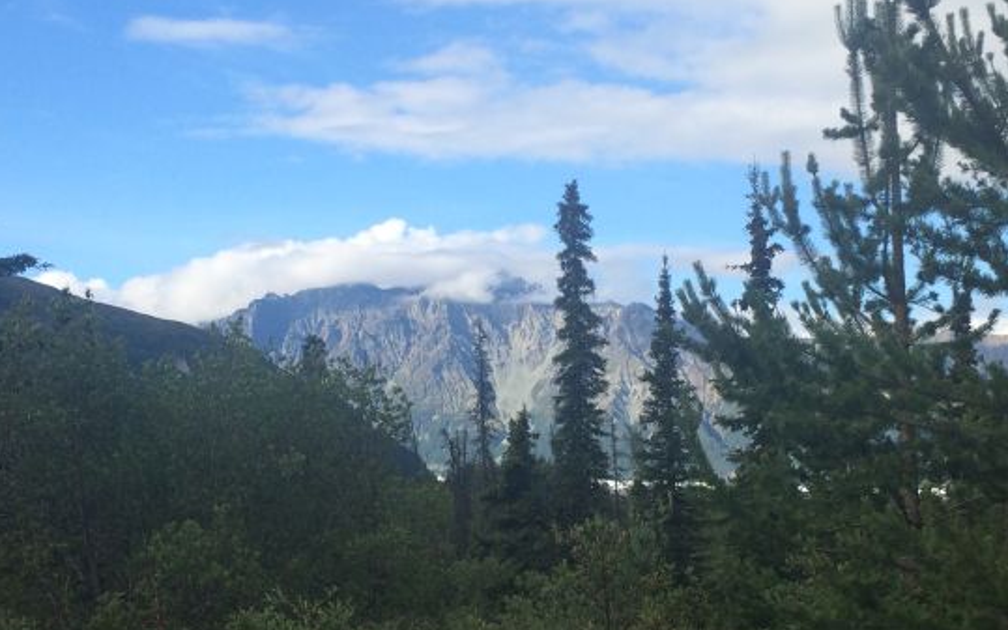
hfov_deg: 35.7
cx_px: 509
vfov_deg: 22.7
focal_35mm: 57
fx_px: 1566
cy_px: 363
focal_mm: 4.15
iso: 32
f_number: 2.2
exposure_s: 1/1244
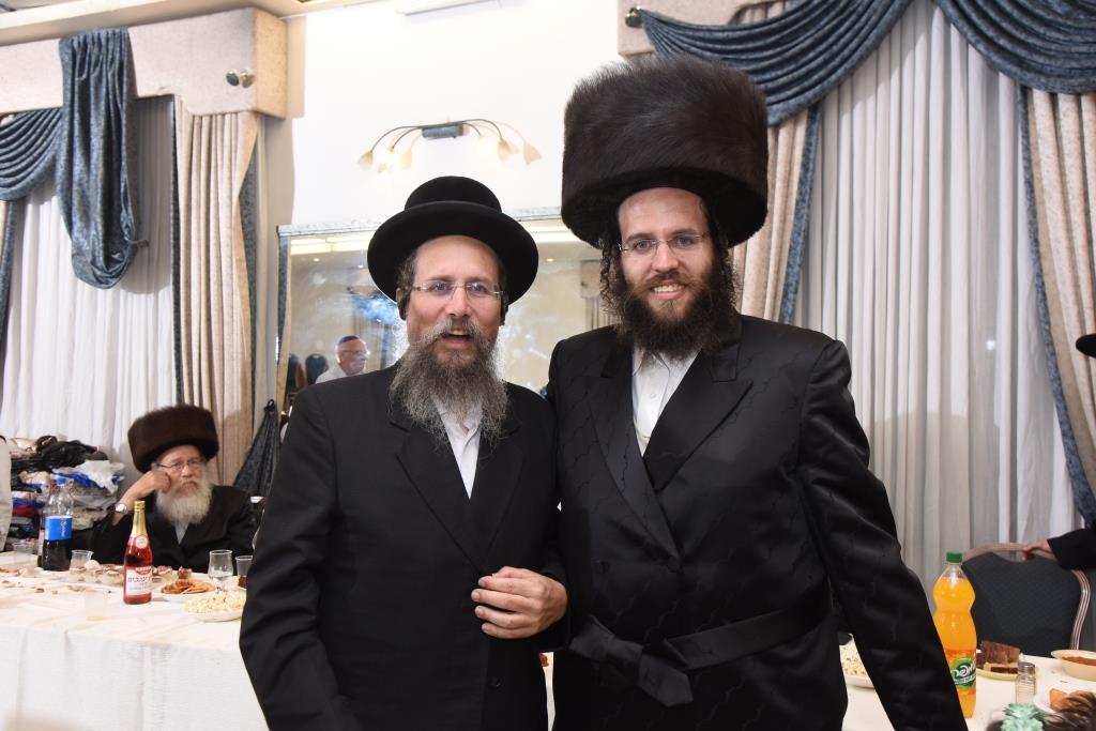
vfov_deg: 41.1
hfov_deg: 58.7
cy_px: 366
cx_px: 548
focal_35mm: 32
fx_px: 974
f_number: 6.3
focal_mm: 32
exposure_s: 1/100
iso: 800
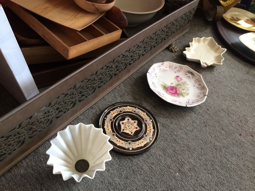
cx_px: 128
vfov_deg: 46.8
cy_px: 96
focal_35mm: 30
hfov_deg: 60.0
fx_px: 221
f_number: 2.2
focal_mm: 4.12
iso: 40
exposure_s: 1/30
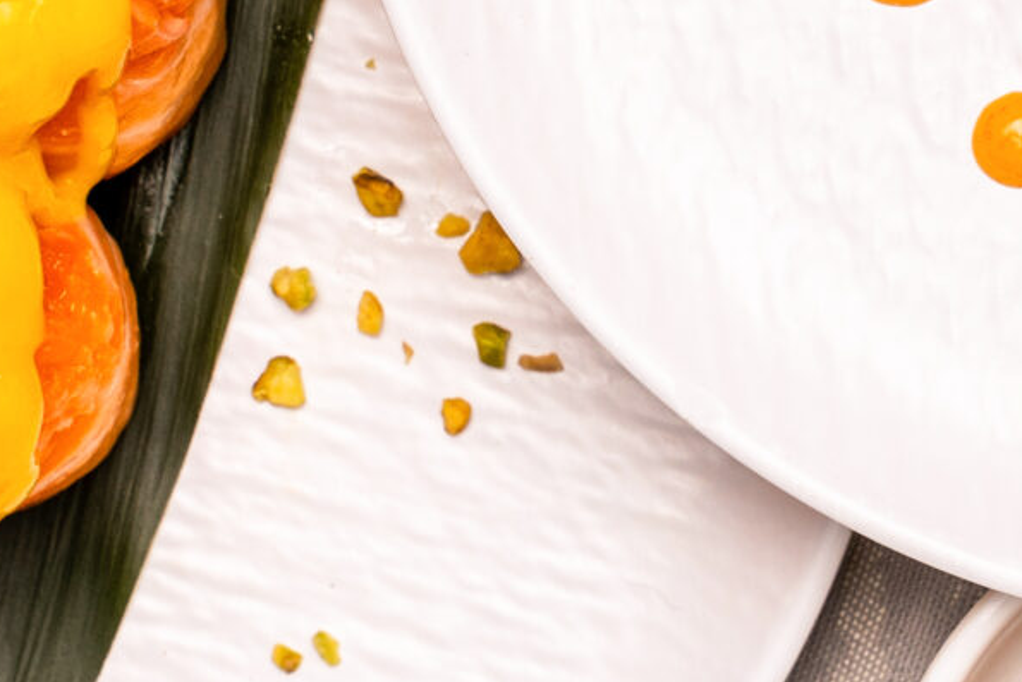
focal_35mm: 254
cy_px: 49
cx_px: 744
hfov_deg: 8.1
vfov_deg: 5.4
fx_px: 7212
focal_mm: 59
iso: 250
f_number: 7.1
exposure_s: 1/200
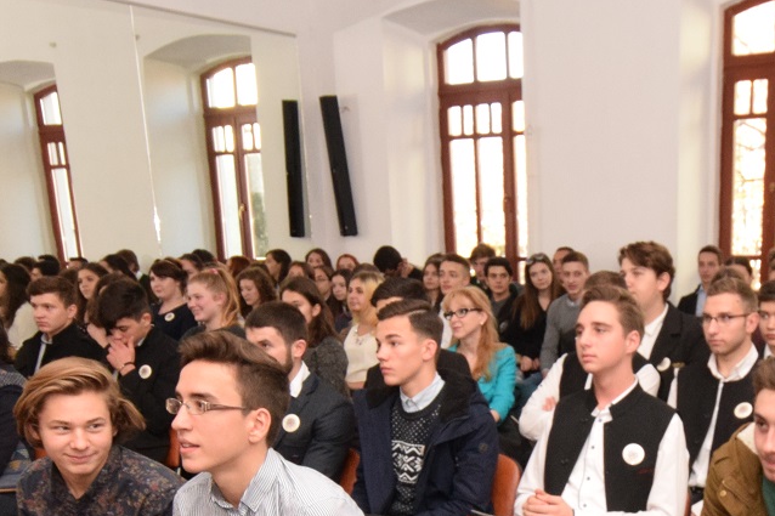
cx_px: 466
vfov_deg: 26.8
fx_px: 1011
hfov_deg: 41.7
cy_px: 535
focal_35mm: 47
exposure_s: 1/100
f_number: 6.3
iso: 1250
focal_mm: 10
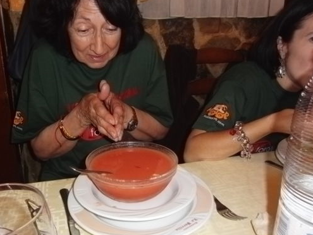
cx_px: 130
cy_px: 118
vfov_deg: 45.5
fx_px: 281
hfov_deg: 58.0
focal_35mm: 31
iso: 250
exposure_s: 1/50
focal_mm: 4.3
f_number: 3.2
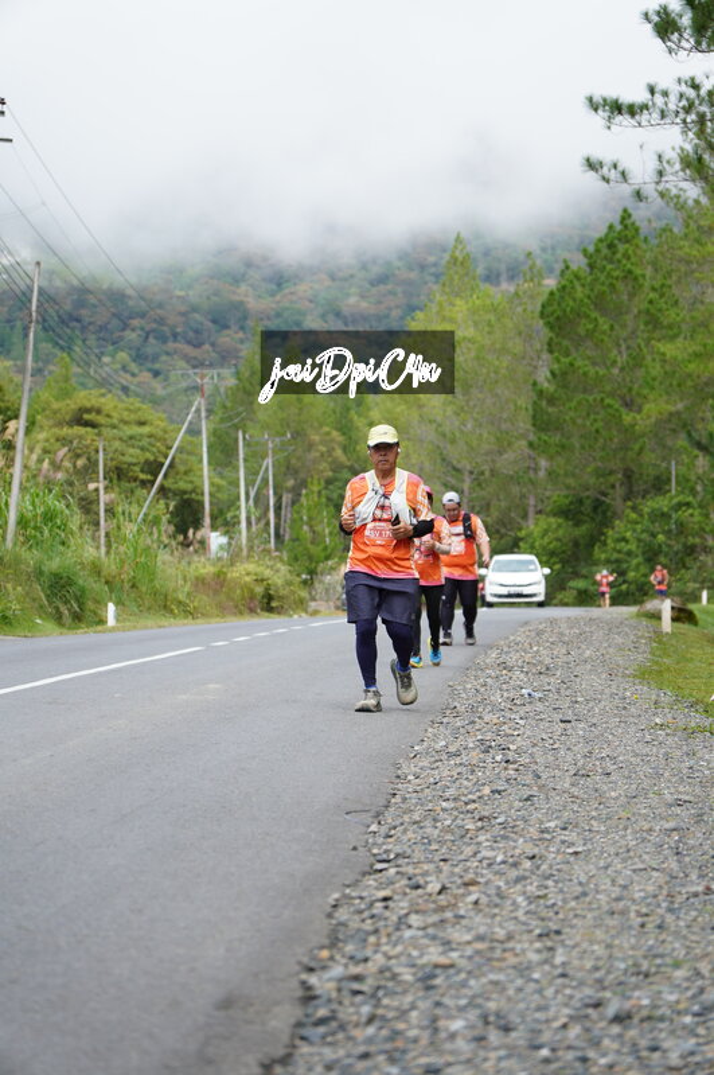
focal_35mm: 105
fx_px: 3130
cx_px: 357
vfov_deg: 19.5
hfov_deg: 13.0
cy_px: 538
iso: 100
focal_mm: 70
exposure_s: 1/500
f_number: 2.8
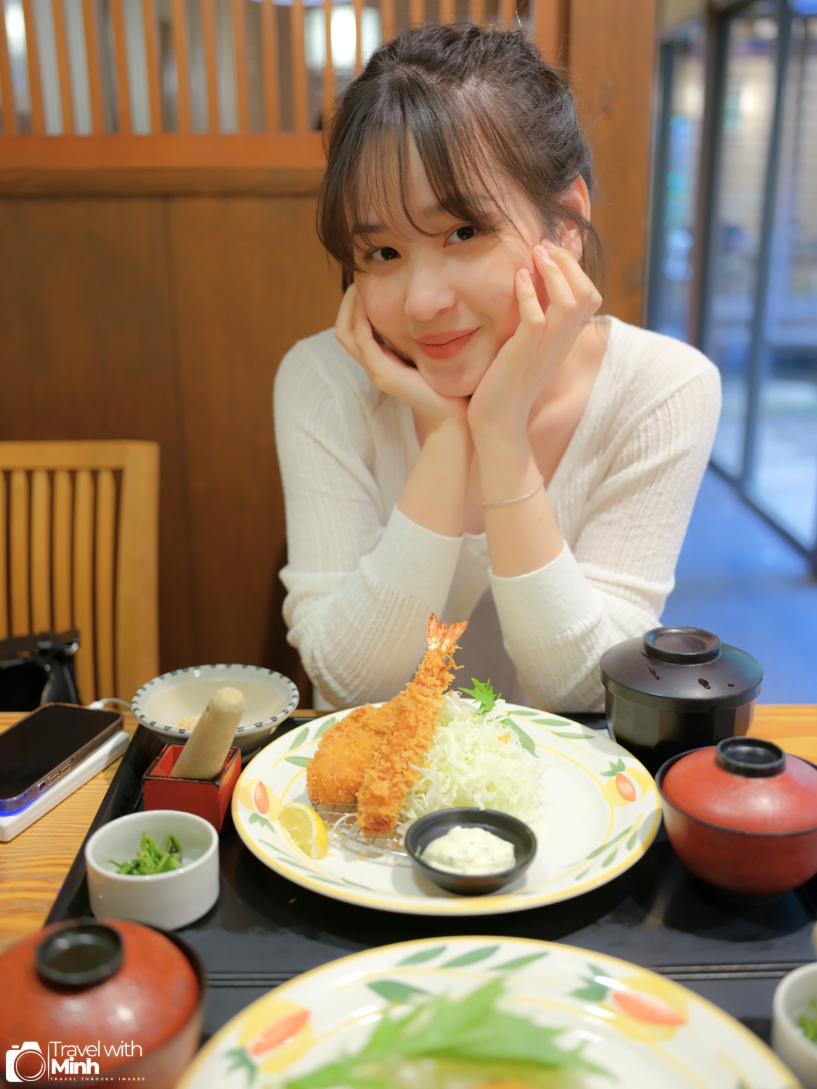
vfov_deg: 51.4
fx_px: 1133
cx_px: 408
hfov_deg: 39.7
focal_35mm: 36
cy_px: 544
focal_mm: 45
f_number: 2.8
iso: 800
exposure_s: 1/15
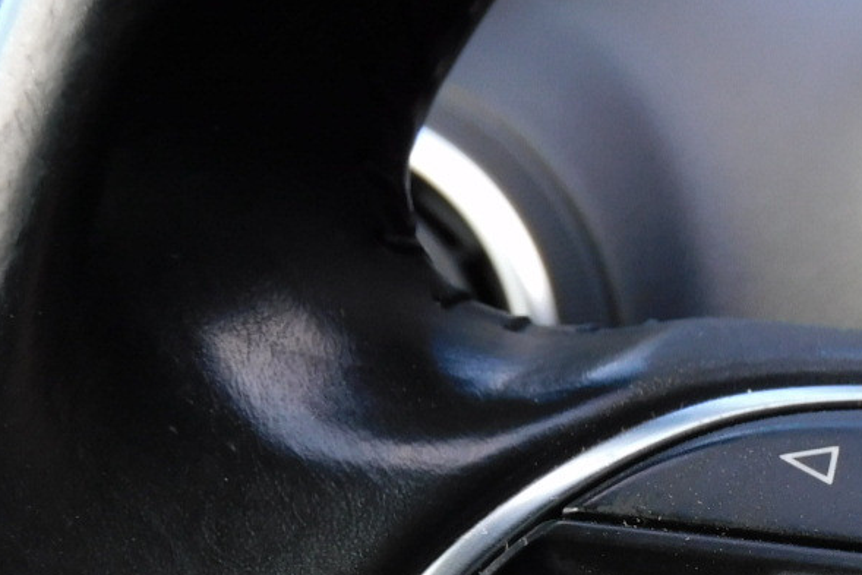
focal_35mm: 113
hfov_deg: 17.9
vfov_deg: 12.0
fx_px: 2706
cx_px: 719
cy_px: 619
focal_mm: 7.2
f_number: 3.8
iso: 125
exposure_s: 1/30
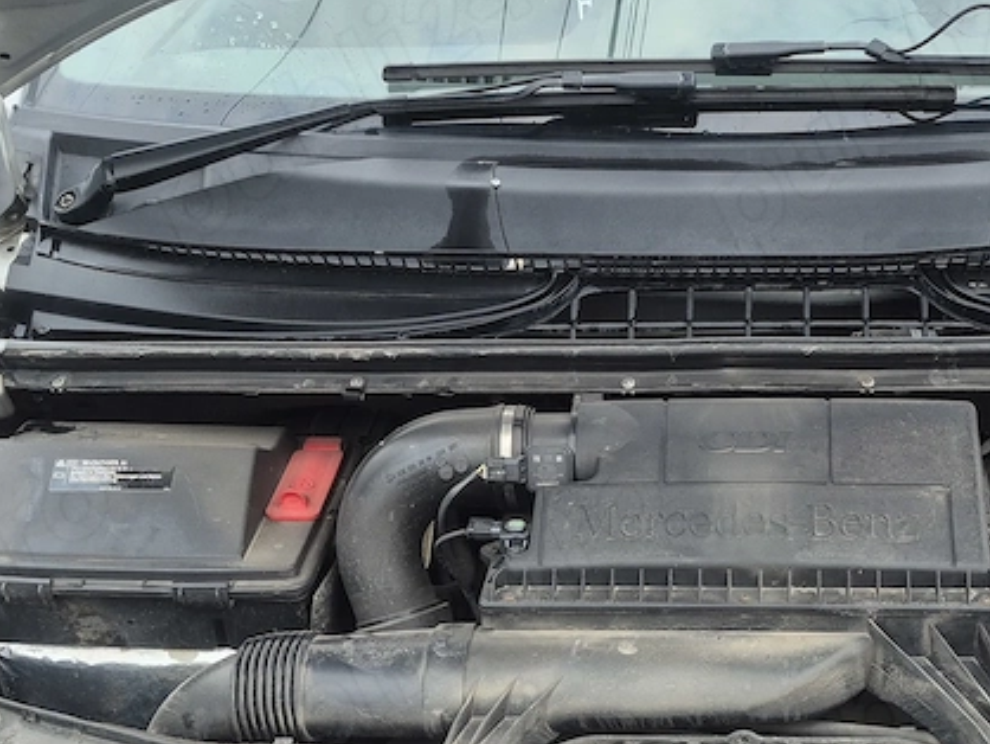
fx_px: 1574
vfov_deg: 25.6
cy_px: 699
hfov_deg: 34.5
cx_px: 684
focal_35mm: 55
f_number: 1.8
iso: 125
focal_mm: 5.4
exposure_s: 1/180
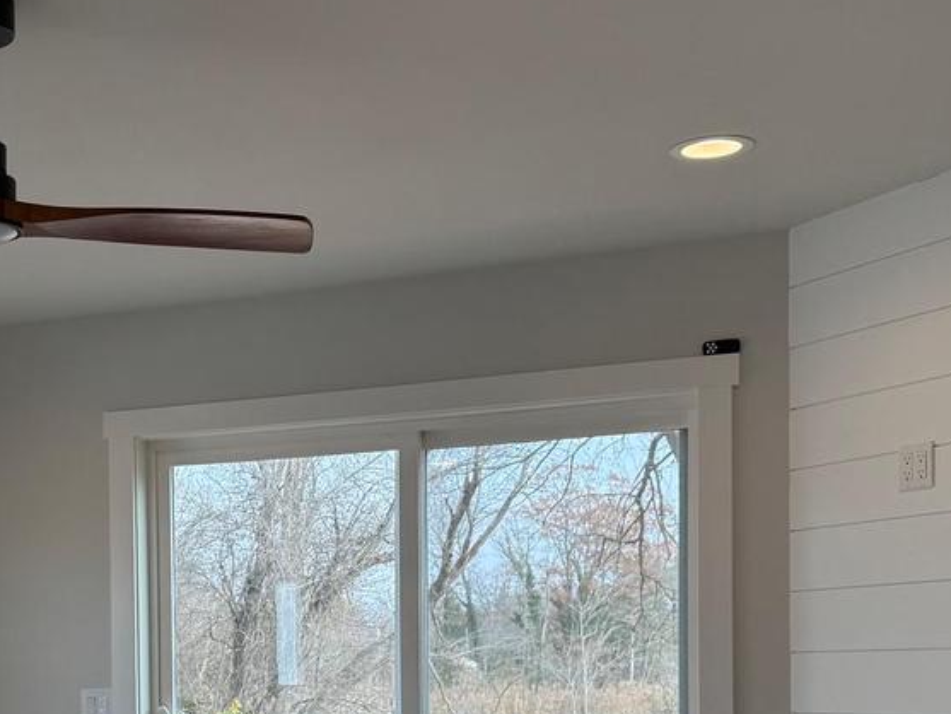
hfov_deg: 30.1
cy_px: 676
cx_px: 130
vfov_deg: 22.9
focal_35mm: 62
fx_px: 1704
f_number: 1.78
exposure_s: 1/517
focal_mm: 6.76
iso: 80
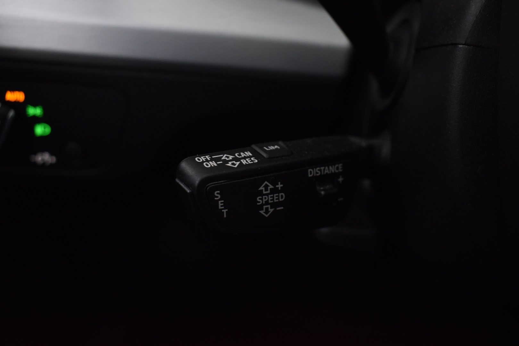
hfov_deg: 59.5
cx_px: 260
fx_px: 454
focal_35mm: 32
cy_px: 173
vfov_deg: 41.7
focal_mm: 21
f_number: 5
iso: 1250
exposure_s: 1/10
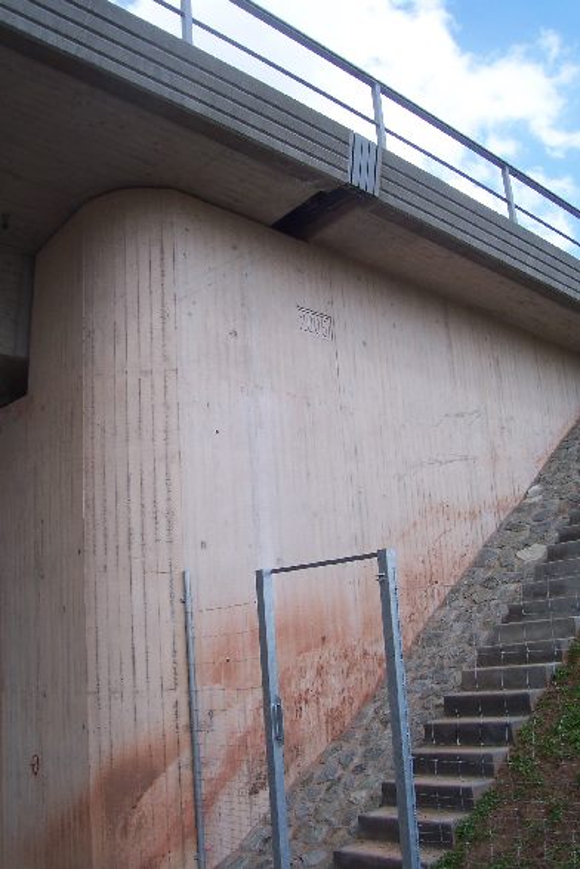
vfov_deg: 55.8
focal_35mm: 34
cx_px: 290
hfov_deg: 38.9
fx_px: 822
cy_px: 434
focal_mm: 5.6
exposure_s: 1/250
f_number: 5.6
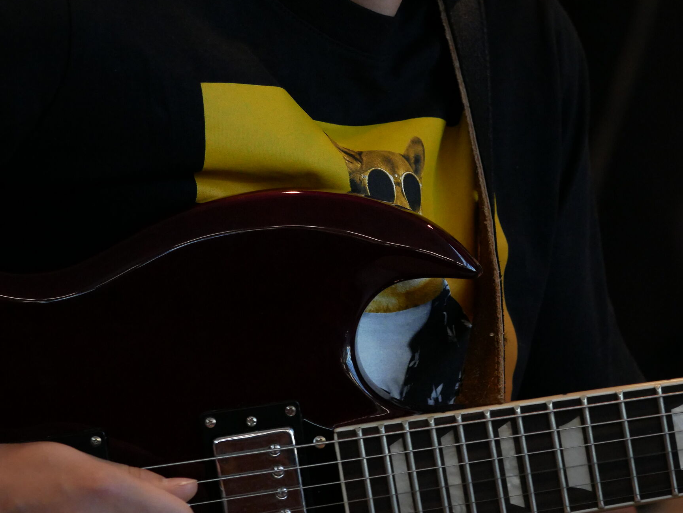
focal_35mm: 555
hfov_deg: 3.6
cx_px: 360
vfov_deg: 2.7
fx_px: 10955
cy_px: 252
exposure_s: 1/100
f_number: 5
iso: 2000
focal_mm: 200
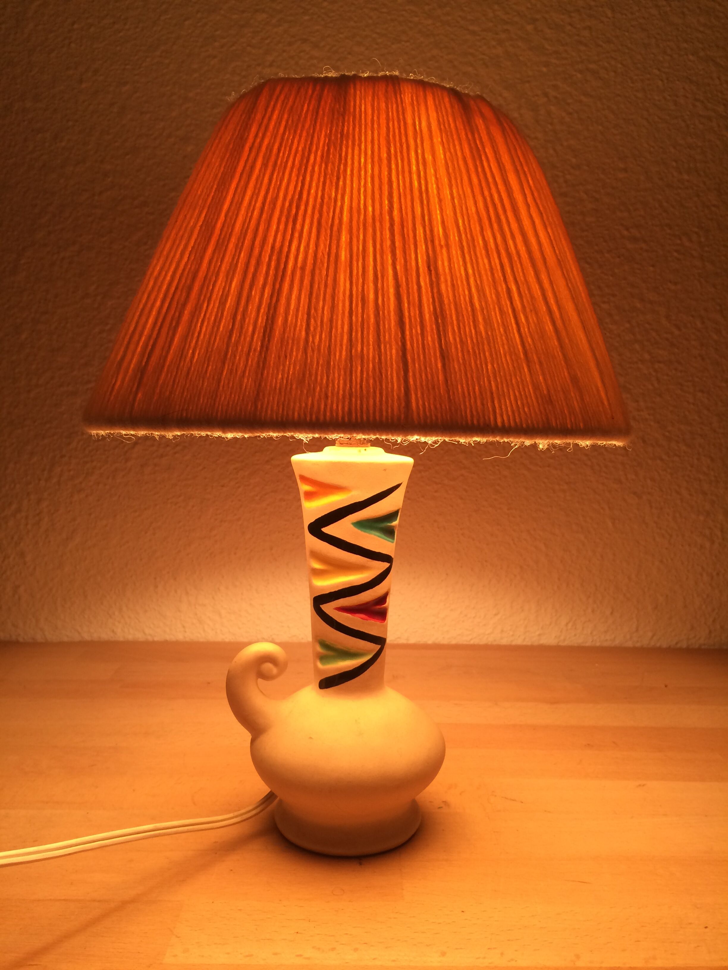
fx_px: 813
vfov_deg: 61.7
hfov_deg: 48.2
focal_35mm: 29
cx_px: 364
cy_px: 485
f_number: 2.2
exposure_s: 1/33
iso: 100
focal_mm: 4.15
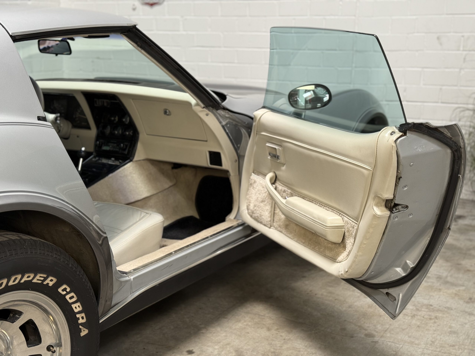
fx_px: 659
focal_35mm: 48
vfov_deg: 30.3
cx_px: 238
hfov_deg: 39.7
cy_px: 178
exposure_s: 1/50
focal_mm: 6.76
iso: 80
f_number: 1.78
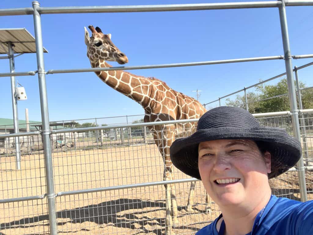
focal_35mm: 23
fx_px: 208
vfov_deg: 58.9
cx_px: 156
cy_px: 118
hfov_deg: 73.9
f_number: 2.2
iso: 32
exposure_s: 1/614
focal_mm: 2.71
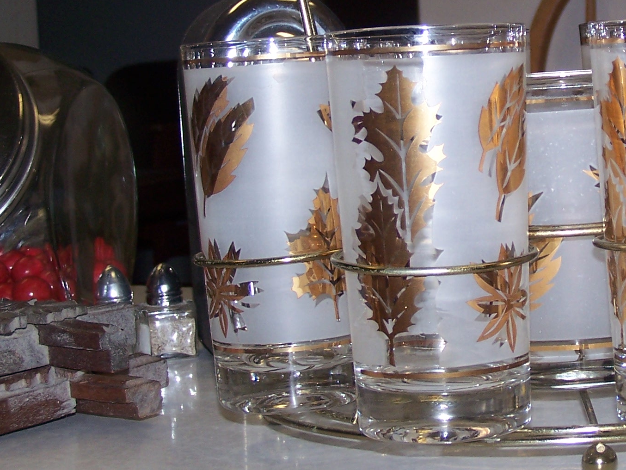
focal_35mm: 97
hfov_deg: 19.9
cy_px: 103
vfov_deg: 15.2
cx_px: 542
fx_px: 1754
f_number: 3
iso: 80
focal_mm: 8.5
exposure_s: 1/60
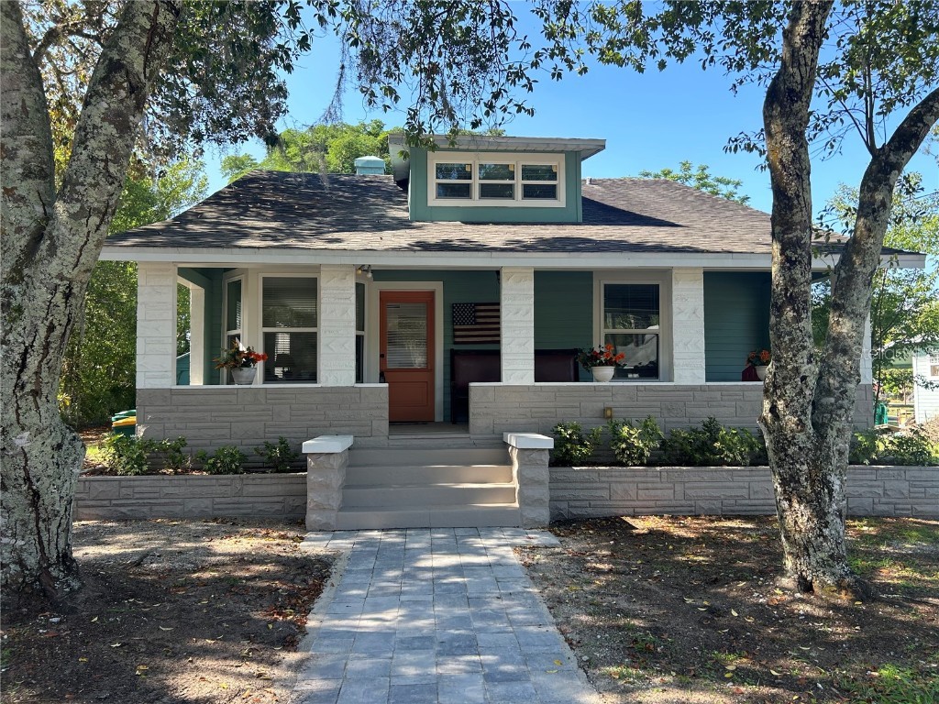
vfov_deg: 53.1
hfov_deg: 67.3
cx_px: 470
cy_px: 352
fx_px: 705
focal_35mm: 26
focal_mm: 5.7
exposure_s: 1/611
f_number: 1.5
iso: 50
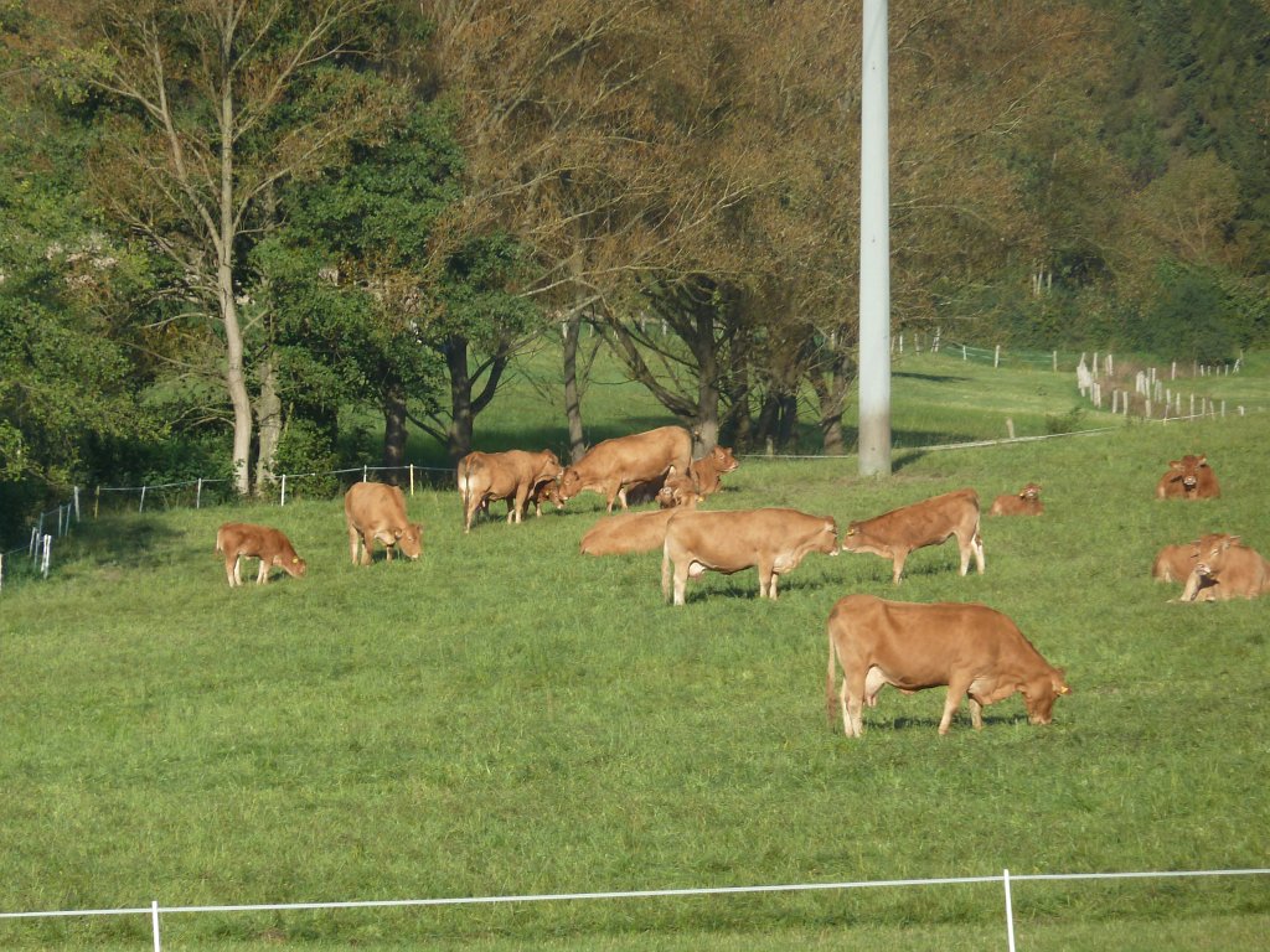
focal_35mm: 300
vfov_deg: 5.0
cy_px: 476
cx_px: 635
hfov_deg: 6.6
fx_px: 11006
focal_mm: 49.2
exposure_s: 1/250
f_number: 4.9
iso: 80
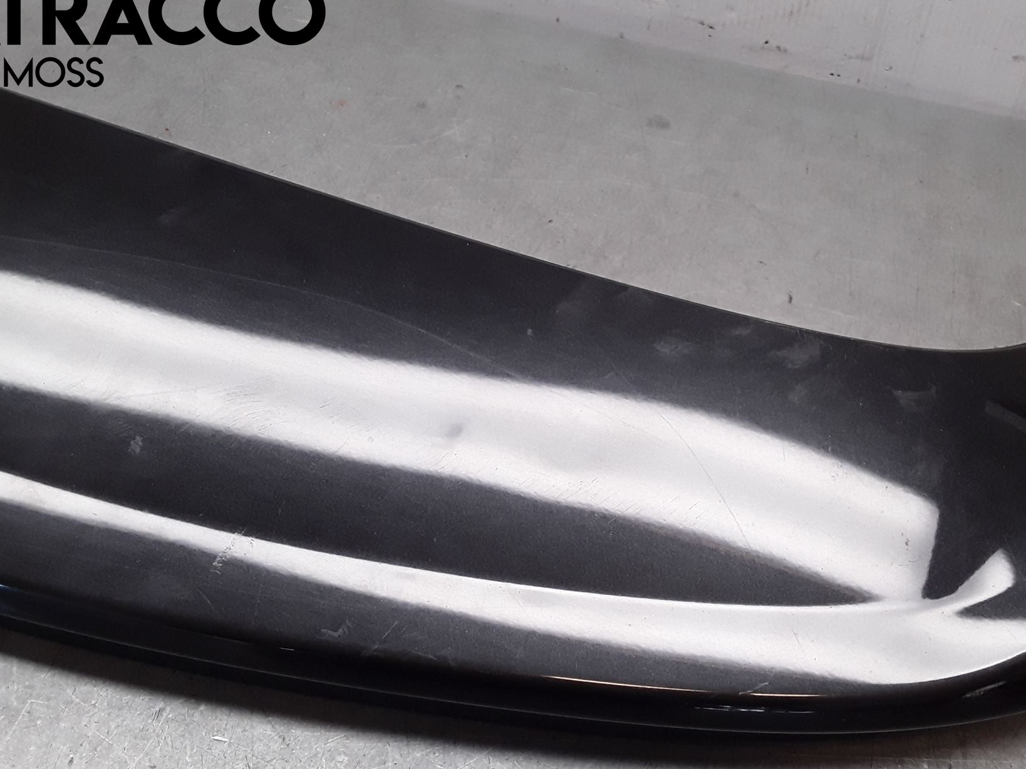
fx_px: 1038
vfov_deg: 40.5
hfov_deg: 52.5
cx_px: 582
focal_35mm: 35
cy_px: 458
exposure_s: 1/147
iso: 100
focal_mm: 2.91
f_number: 1.9
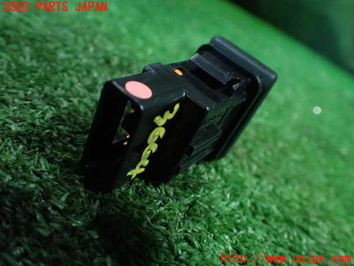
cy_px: 133
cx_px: 177
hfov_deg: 60.0
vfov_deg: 46.8
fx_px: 307
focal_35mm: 30
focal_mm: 5.4
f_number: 2.3
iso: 800
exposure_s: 1/80
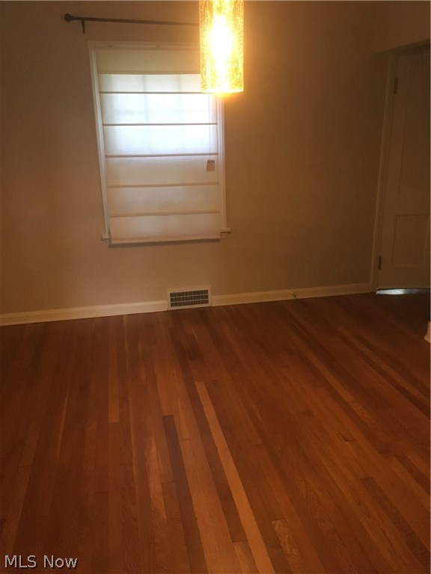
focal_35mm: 29
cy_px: 287
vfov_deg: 61.7
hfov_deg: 48.2
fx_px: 481
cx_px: 216
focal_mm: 4.15
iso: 200
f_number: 2.2
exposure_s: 1/15
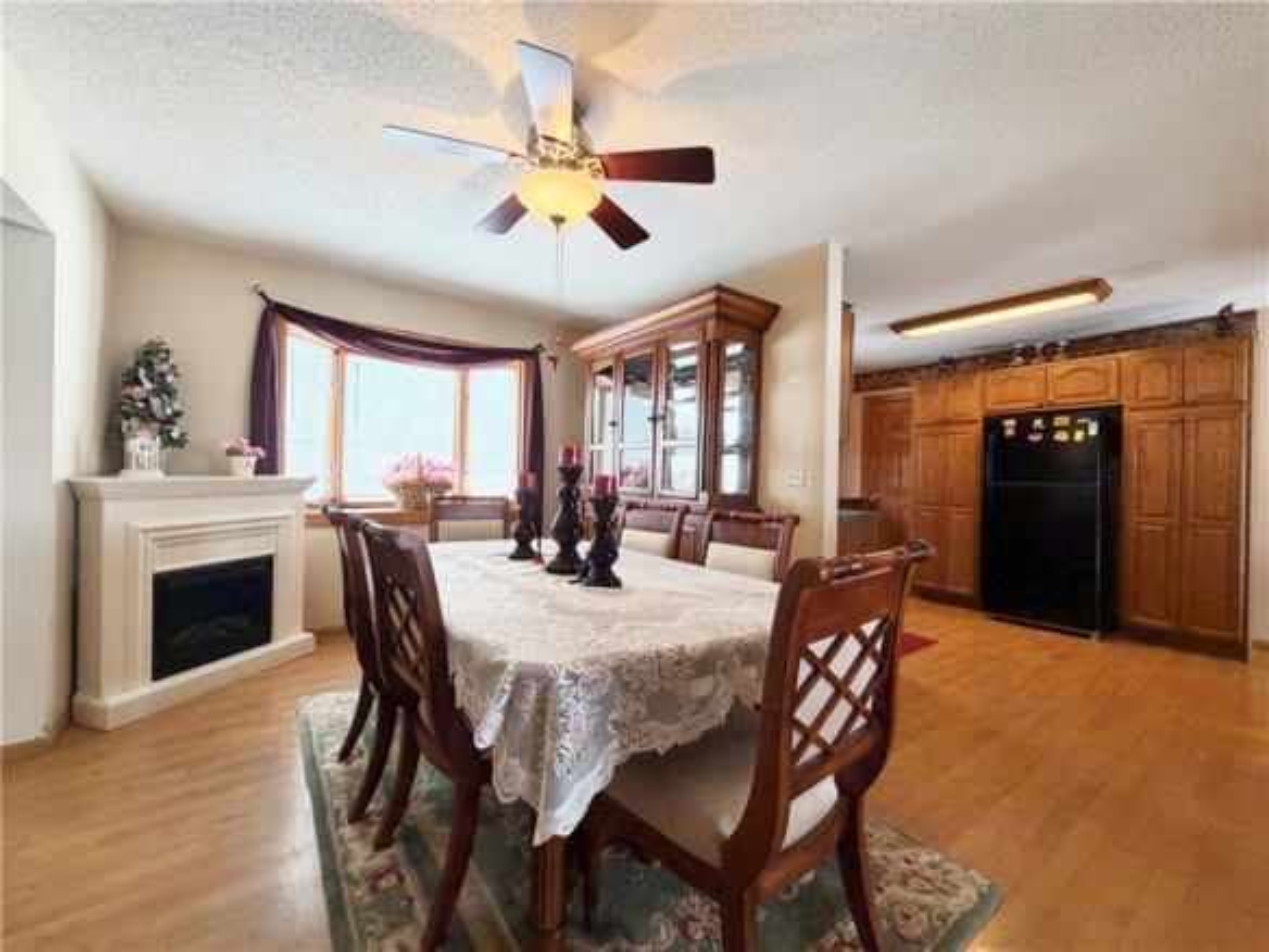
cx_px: 634
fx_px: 513
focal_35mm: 14
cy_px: 476
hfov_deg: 102.1
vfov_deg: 85.7
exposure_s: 1/60
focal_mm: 2.22
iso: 250
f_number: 2.2
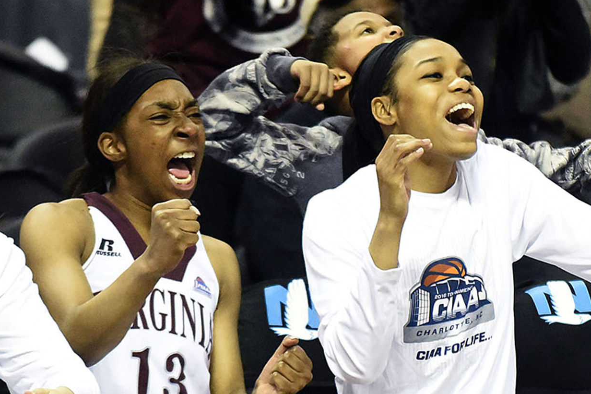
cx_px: 510
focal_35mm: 487
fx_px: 7993
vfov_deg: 2.8
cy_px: 176
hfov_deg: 4.2
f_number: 4
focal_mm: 200
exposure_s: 1/2500
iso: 10000
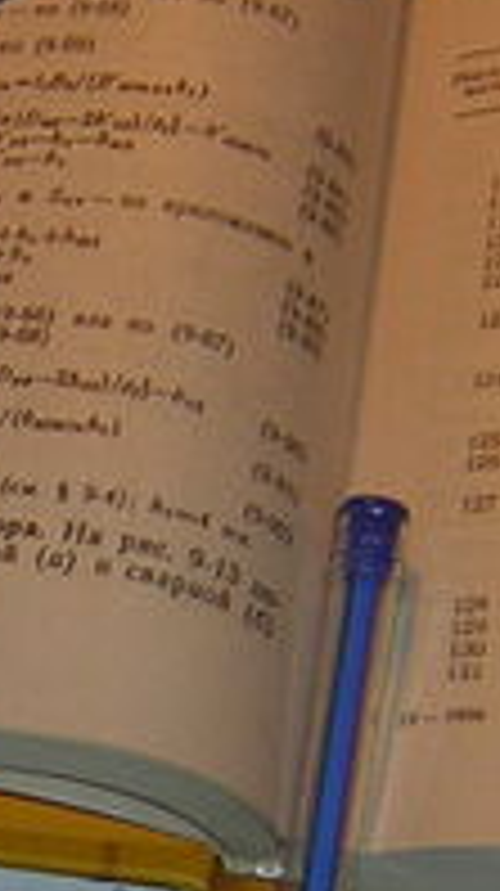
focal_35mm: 166
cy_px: 682
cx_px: -293
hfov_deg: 7.2
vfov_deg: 12.9
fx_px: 3923
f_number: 2.8
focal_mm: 5.6
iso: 50
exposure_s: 1/60.1
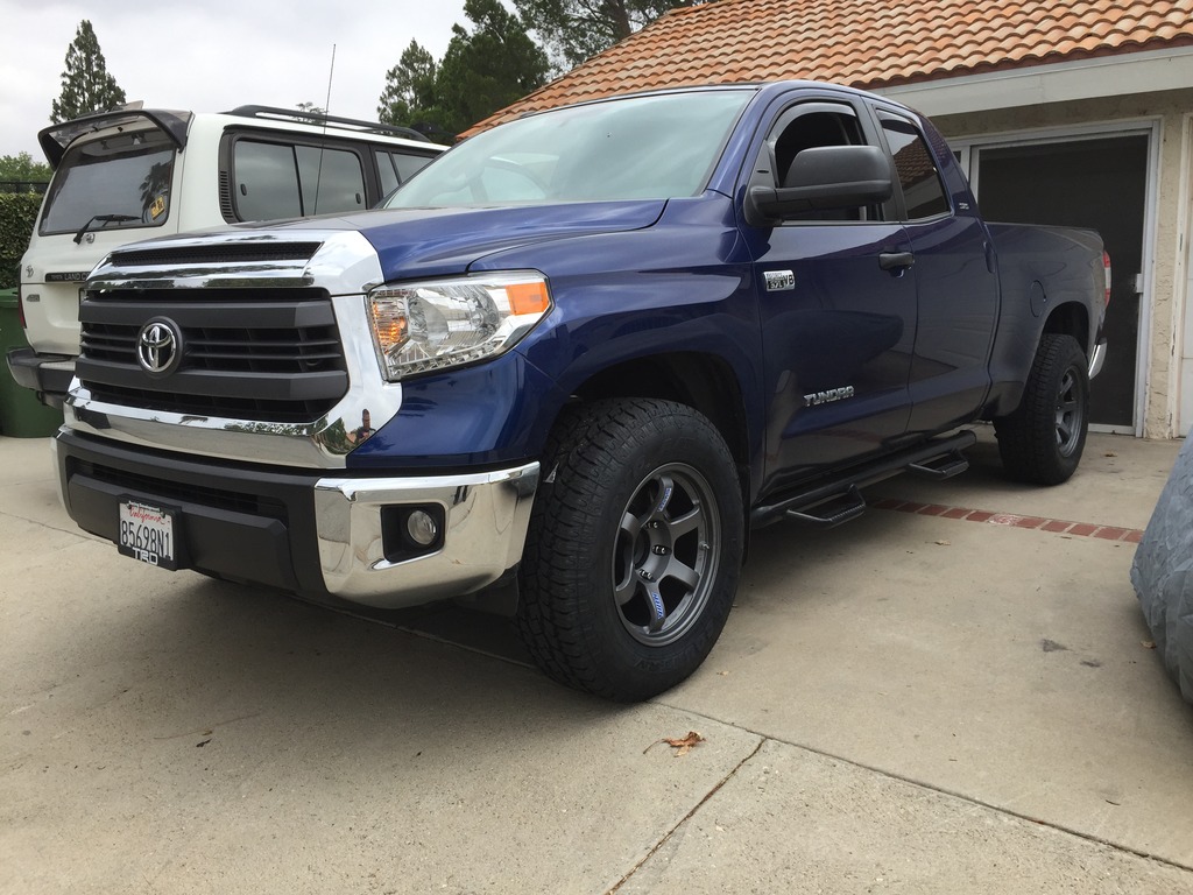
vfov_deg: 48.2
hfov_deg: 61.7
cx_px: 596
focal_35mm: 29
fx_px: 999
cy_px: 448
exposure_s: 1/1199
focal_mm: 4.15
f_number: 2.2
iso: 32
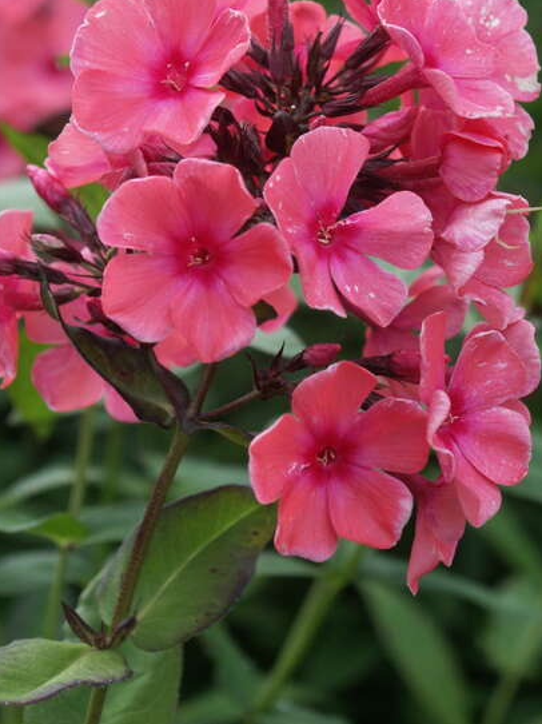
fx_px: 3113
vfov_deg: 13.2
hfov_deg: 10.0
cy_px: 281
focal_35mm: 149
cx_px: 286
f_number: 3.5
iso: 100
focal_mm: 29.98
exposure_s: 1/500
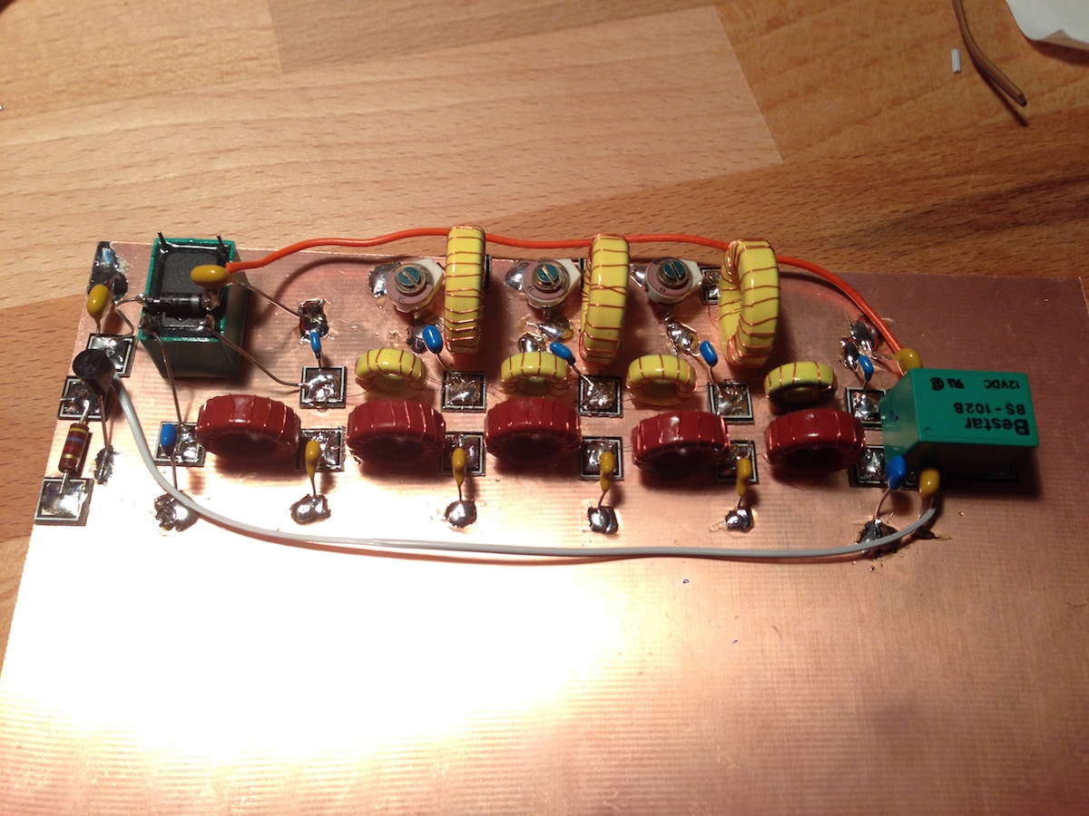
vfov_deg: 42.9
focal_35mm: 33
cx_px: 544
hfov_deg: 55.4
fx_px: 1038
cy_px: 408
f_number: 2.4
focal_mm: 4.12
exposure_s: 1/40
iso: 64
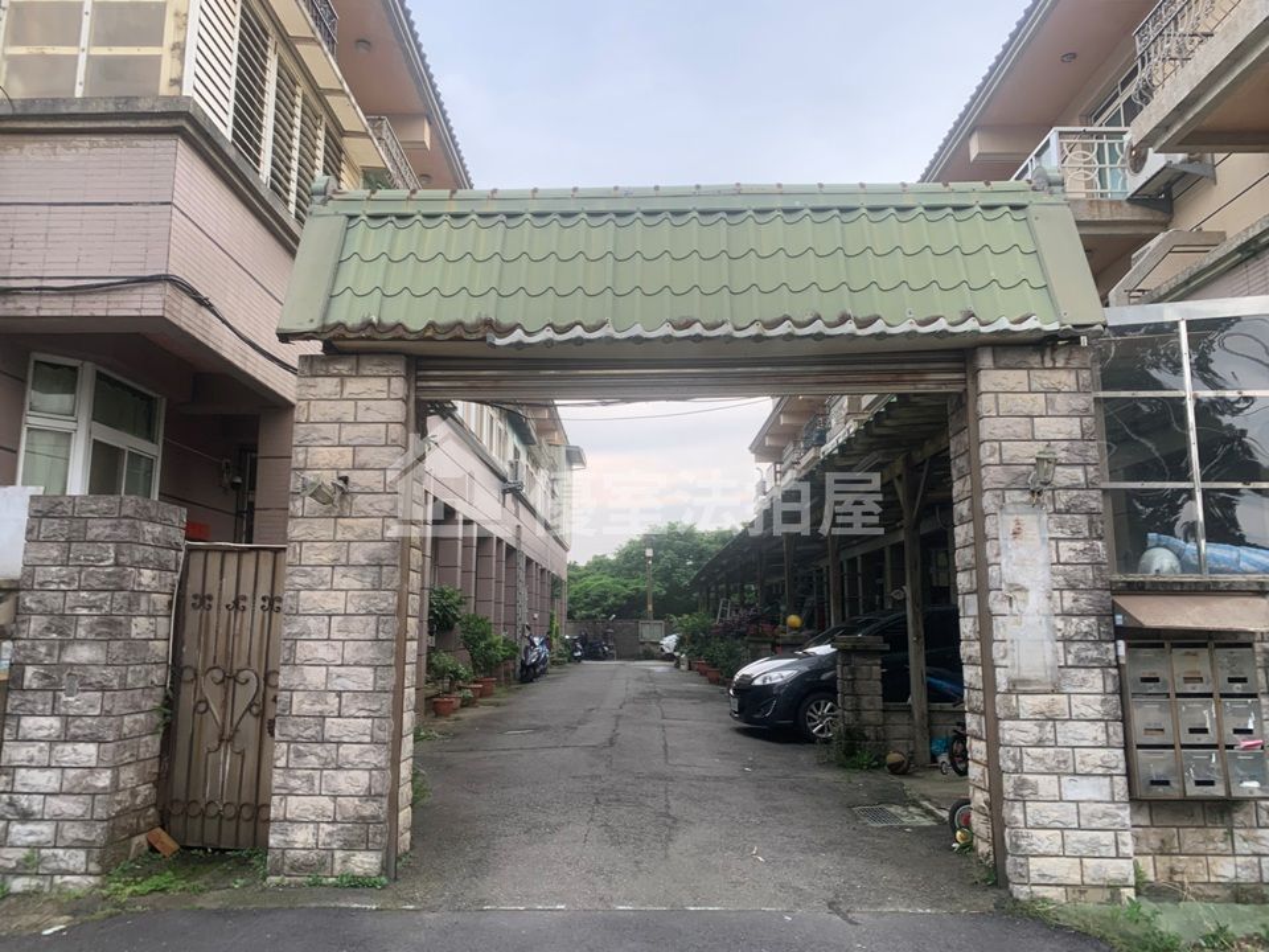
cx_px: 634
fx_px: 953
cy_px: 476
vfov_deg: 53.1
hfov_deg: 67.3
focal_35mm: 26
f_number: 1.8
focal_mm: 4.25
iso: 32
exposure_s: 1/121
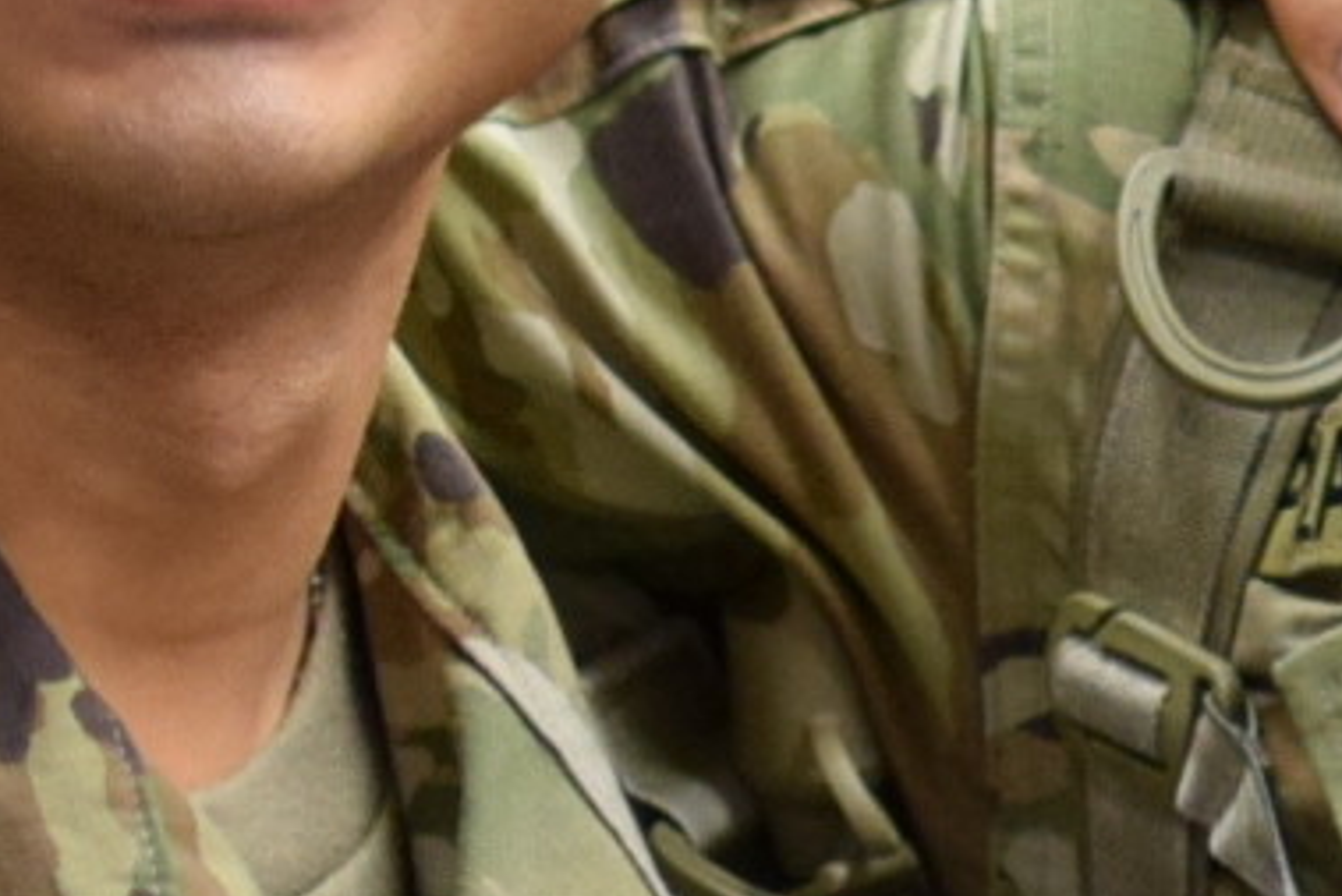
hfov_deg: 4.9
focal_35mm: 415
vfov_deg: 3.3
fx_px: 15474
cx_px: 2057
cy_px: 946
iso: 800
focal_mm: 35
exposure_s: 1/160
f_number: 1.8
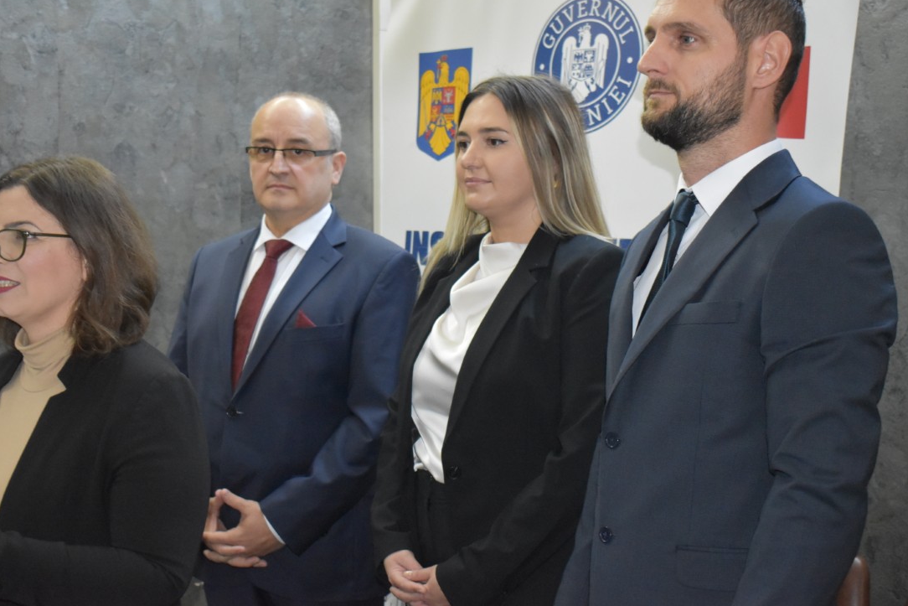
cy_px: 291
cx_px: 426
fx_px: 1286
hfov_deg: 38.9
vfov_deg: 26.5
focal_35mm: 51
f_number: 4.5
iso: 4000
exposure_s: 1/60
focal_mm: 32
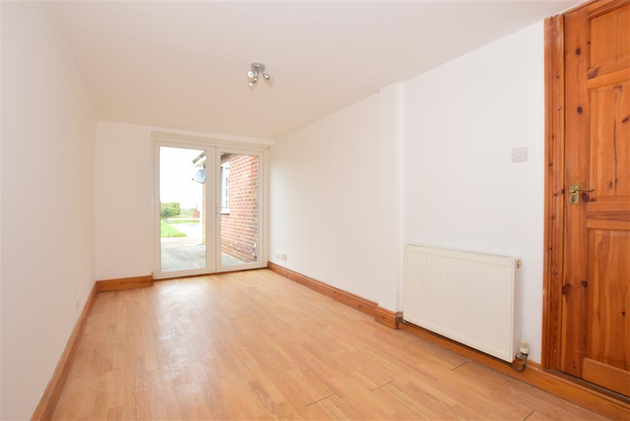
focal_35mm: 16
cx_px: 315
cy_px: 210
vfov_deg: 72.1
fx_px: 289
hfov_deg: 94.9
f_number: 5.6
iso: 400
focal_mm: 11
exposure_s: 1/125
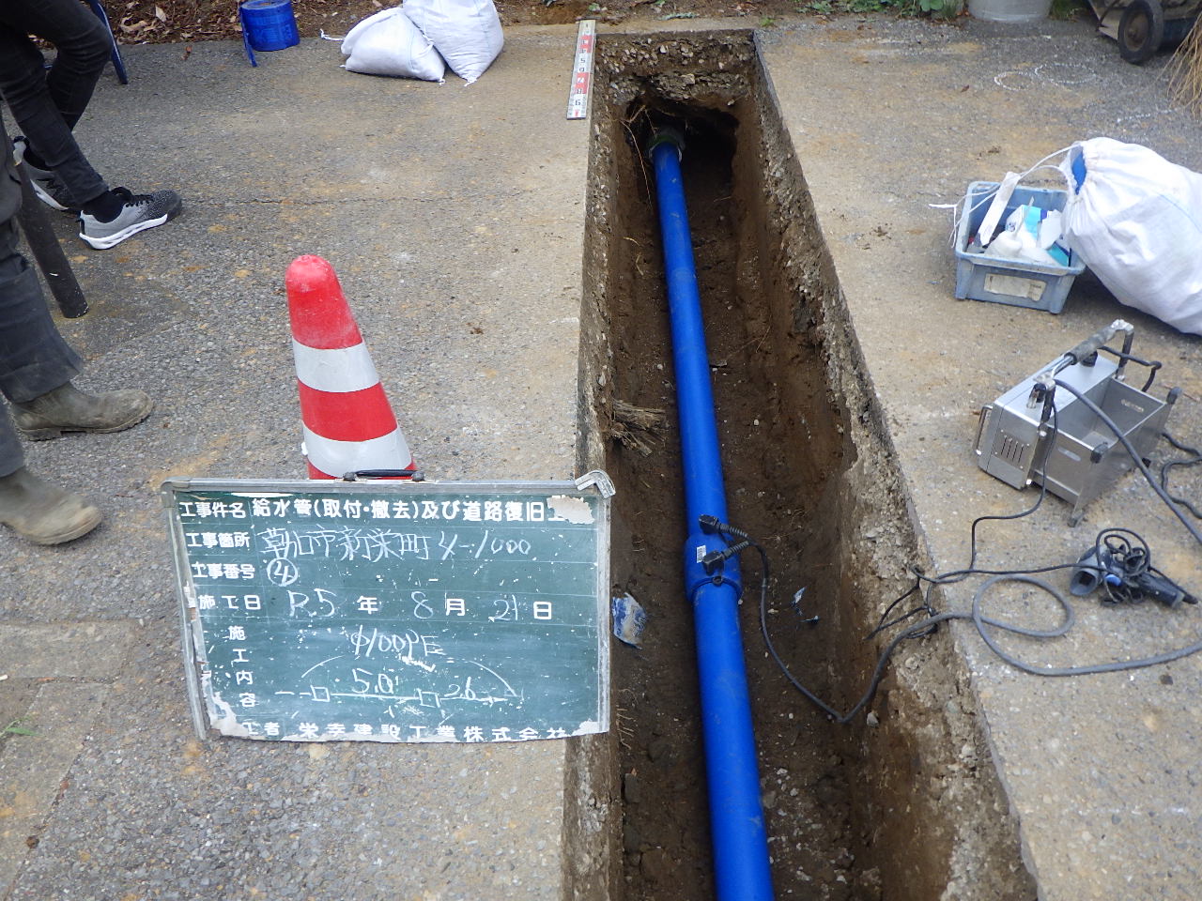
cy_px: 450
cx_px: 601
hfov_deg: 63.4
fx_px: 972
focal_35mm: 28
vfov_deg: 49.7
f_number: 3.5
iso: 125
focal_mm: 5
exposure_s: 1/100
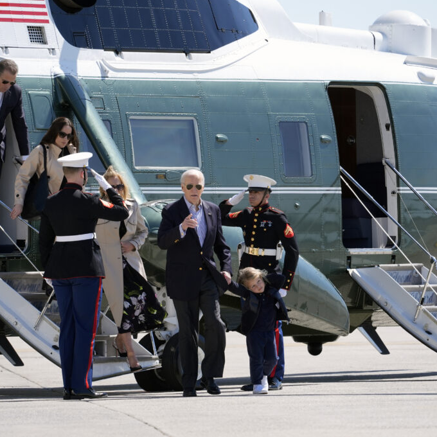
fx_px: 6084
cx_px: 191
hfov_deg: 4.1
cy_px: 218
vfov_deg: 4.1
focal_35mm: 426
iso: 500
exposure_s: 1/2000
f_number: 5.6
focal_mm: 333
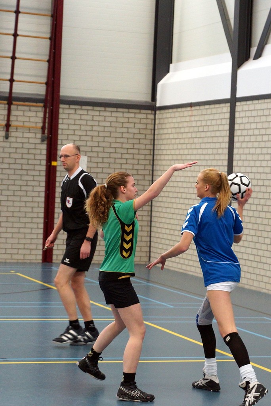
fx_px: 846
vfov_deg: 27.0
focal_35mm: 75
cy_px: 203
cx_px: 136
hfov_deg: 18.2
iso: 1250
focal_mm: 50
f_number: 3.2
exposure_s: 1/250
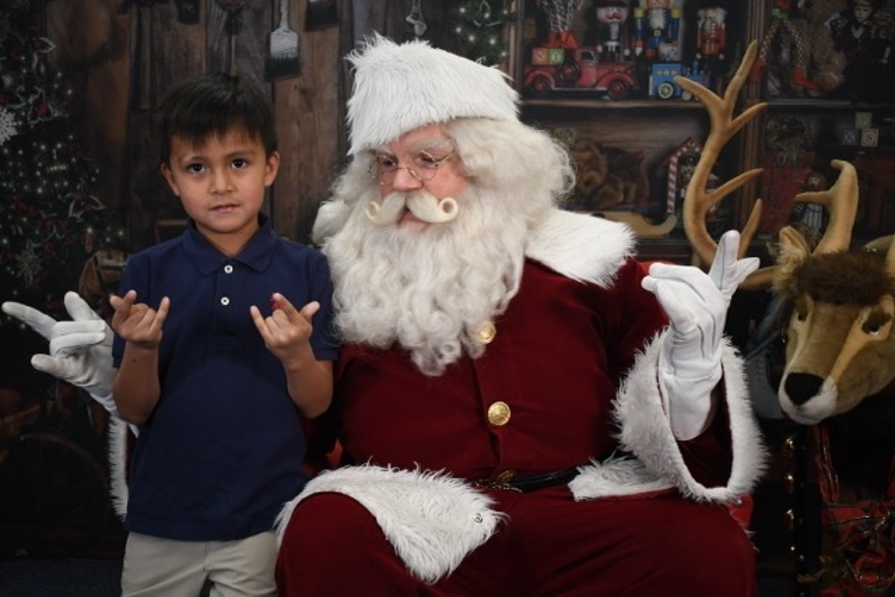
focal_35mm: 43
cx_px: 448
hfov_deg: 45.4
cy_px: 298
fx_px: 1069
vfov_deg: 31.2
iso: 800
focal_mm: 29
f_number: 4.5
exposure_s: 1/160
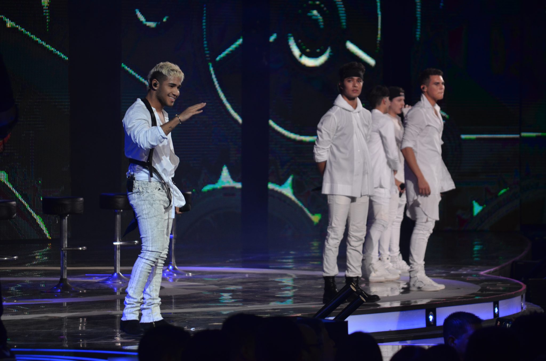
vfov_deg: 6.3
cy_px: 180
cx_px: 273
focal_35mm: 218
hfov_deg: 9.5
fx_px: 3292
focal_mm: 145
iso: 800
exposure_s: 1/125
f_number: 5
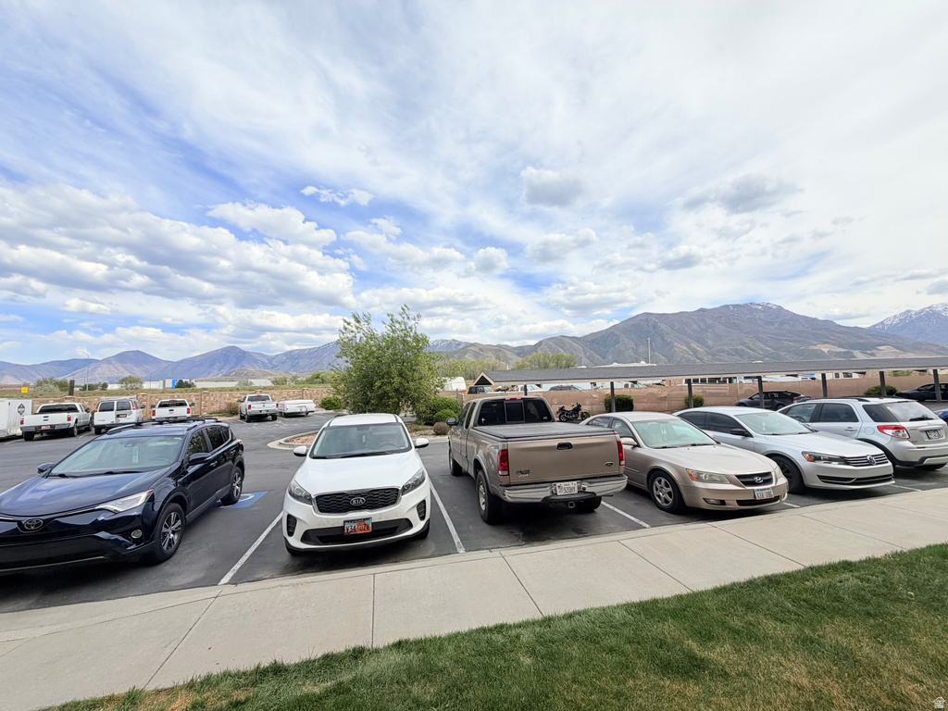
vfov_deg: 85.7
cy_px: 356
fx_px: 383
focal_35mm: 14
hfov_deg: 102.1
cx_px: 474
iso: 20
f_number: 2.2
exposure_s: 1/1399
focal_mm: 2.22
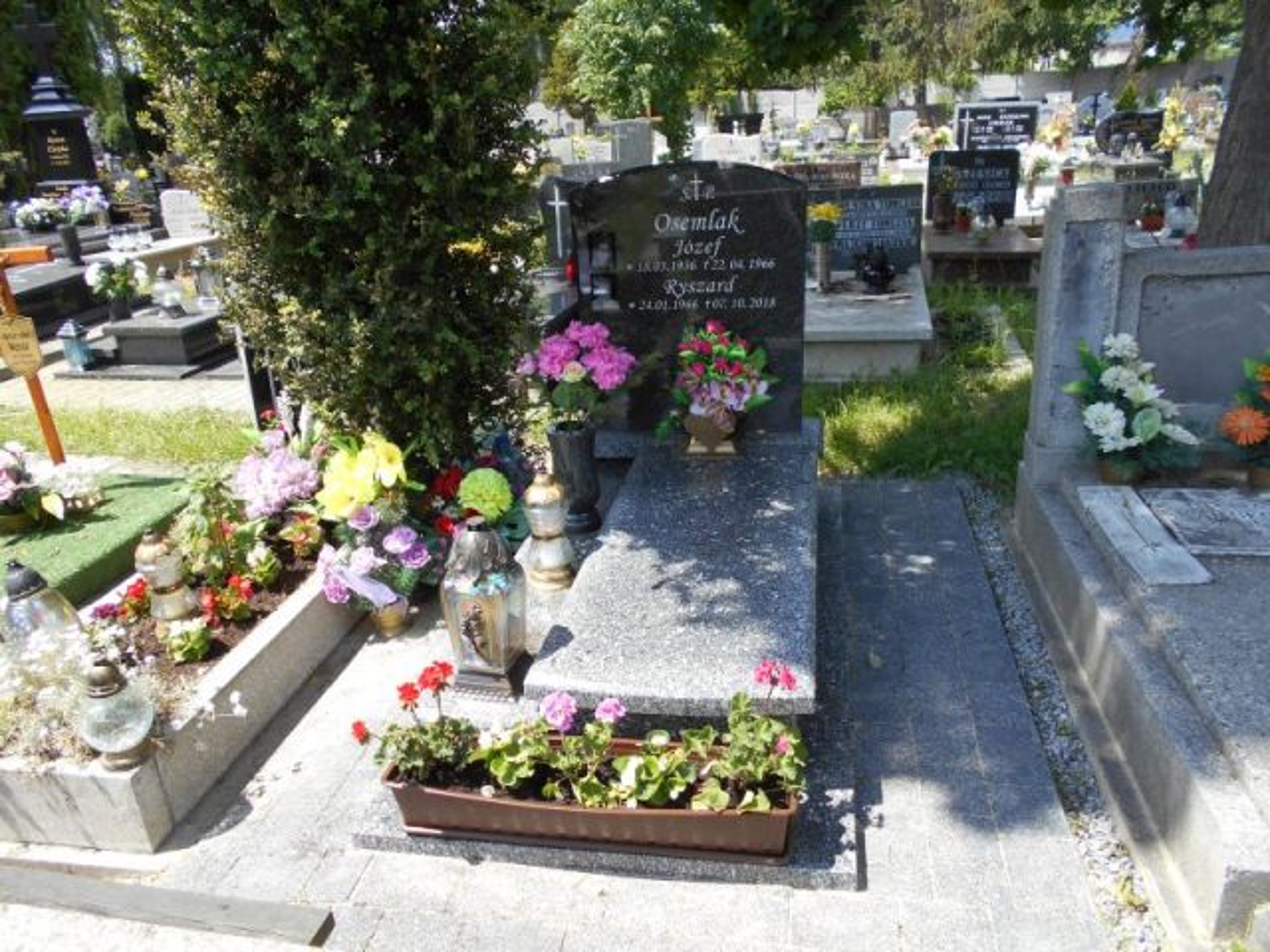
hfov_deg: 67.3
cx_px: 635
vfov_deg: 53.1
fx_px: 954
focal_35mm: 26
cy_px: 476
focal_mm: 4.6
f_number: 3.2
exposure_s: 1/320
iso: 80
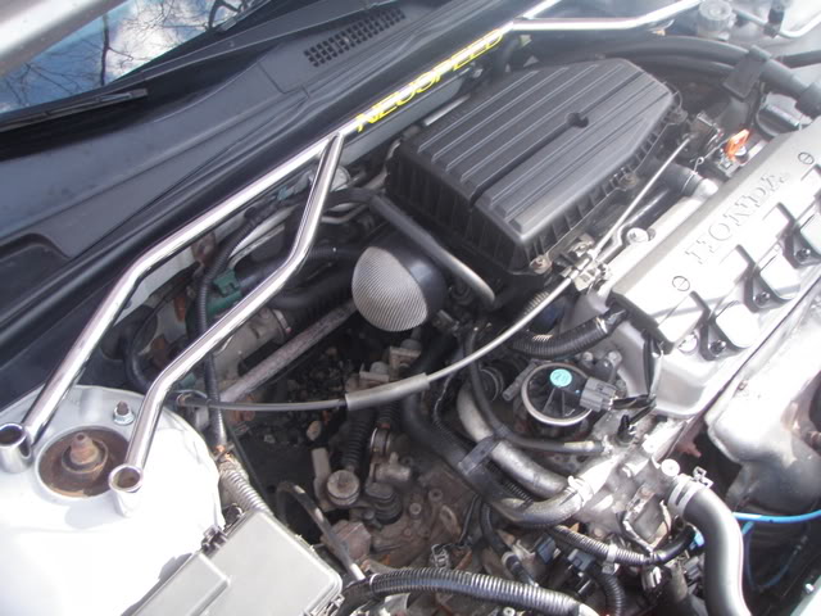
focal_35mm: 38
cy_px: 308
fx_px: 901
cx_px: 410
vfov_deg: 37.7
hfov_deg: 49.0
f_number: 3.5
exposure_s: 1/30
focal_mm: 6.7
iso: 100
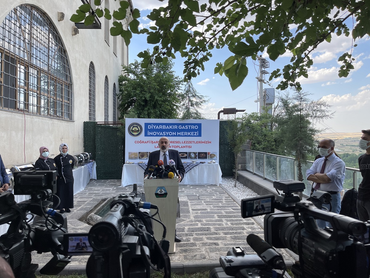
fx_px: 278
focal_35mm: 26
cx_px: 185
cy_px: 139
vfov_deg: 53.1
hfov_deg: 67.3
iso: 32
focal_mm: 5.1
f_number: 1.6
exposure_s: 1/735
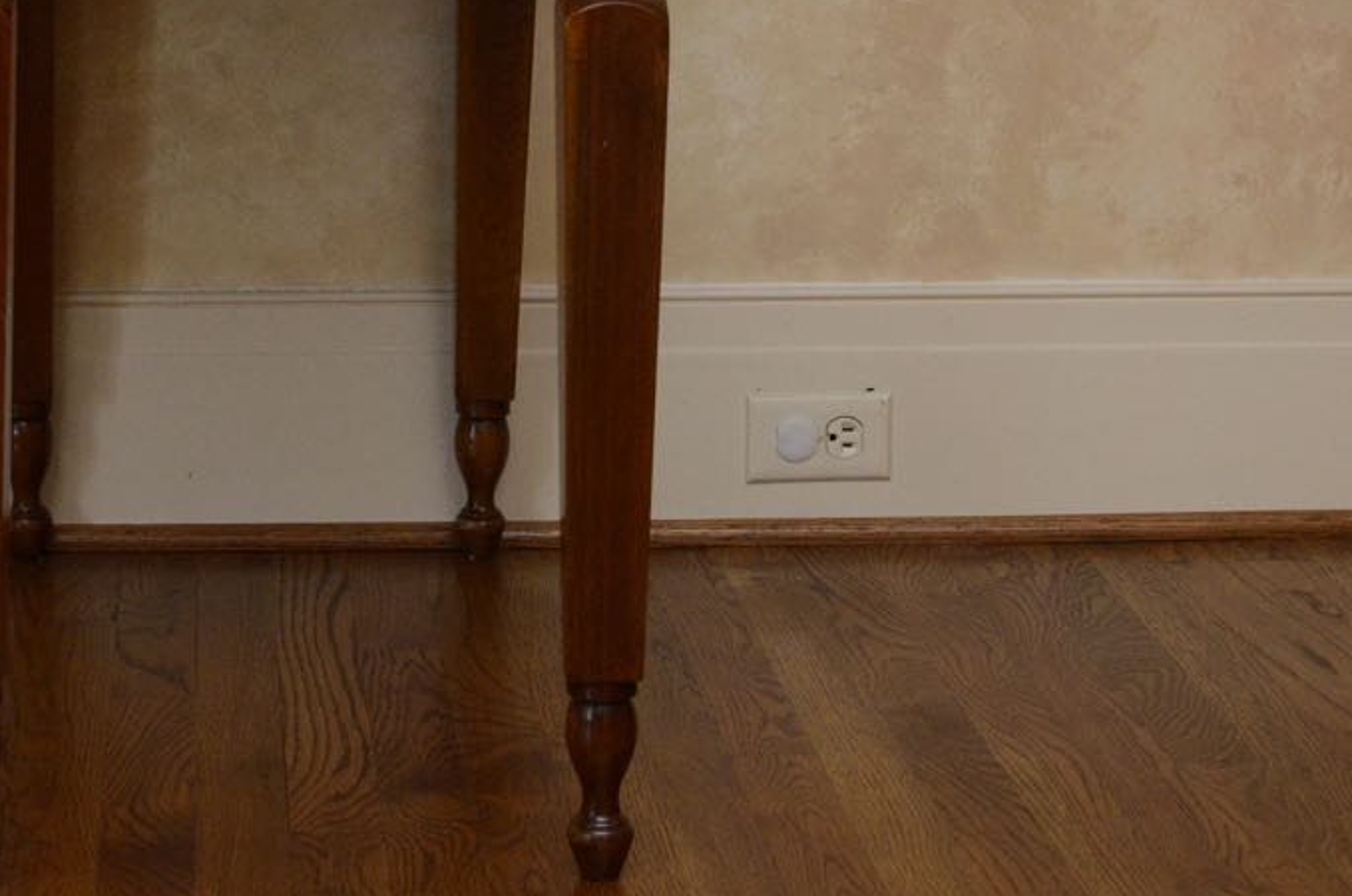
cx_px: 317
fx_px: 3709
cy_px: 165
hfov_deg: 20.5
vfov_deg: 13.7
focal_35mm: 99
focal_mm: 35
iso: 2500
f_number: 5.6
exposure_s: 1/125
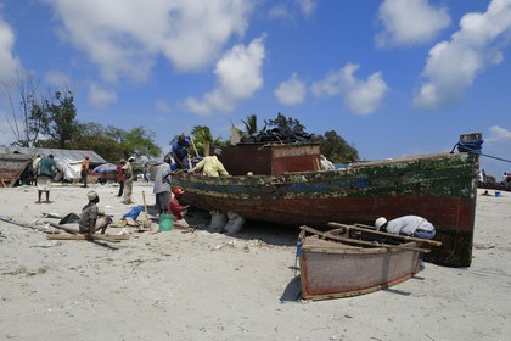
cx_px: 256
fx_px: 412
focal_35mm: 29
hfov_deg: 63.7
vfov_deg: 45.0
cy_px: 170
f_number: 13
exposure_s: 1/250
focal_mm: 29
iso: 200
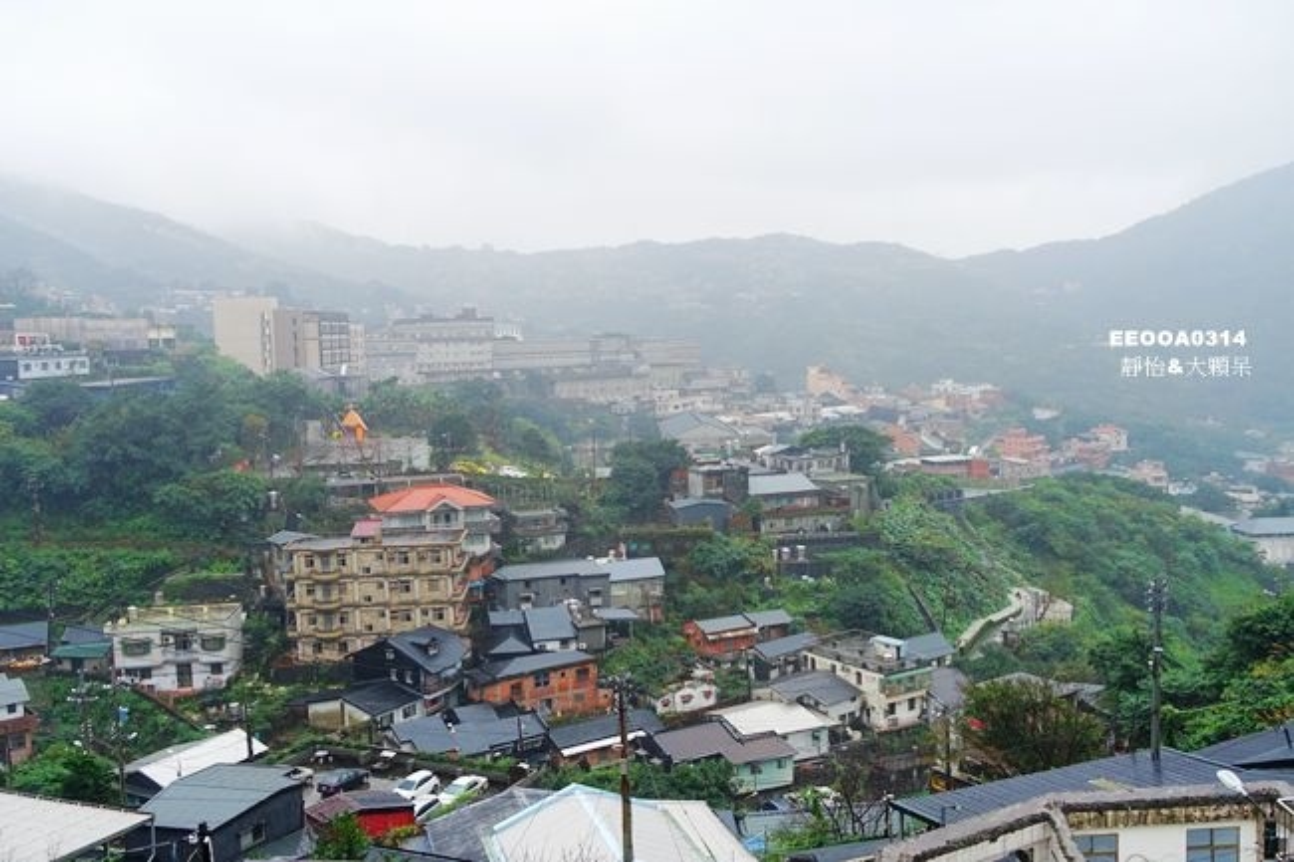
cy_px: 431
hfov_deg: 58.7
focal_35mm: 32
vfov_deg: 41.1
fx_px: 1150
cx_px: 647
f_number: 3.5
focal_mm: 11.69
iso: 125
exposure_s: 1/80
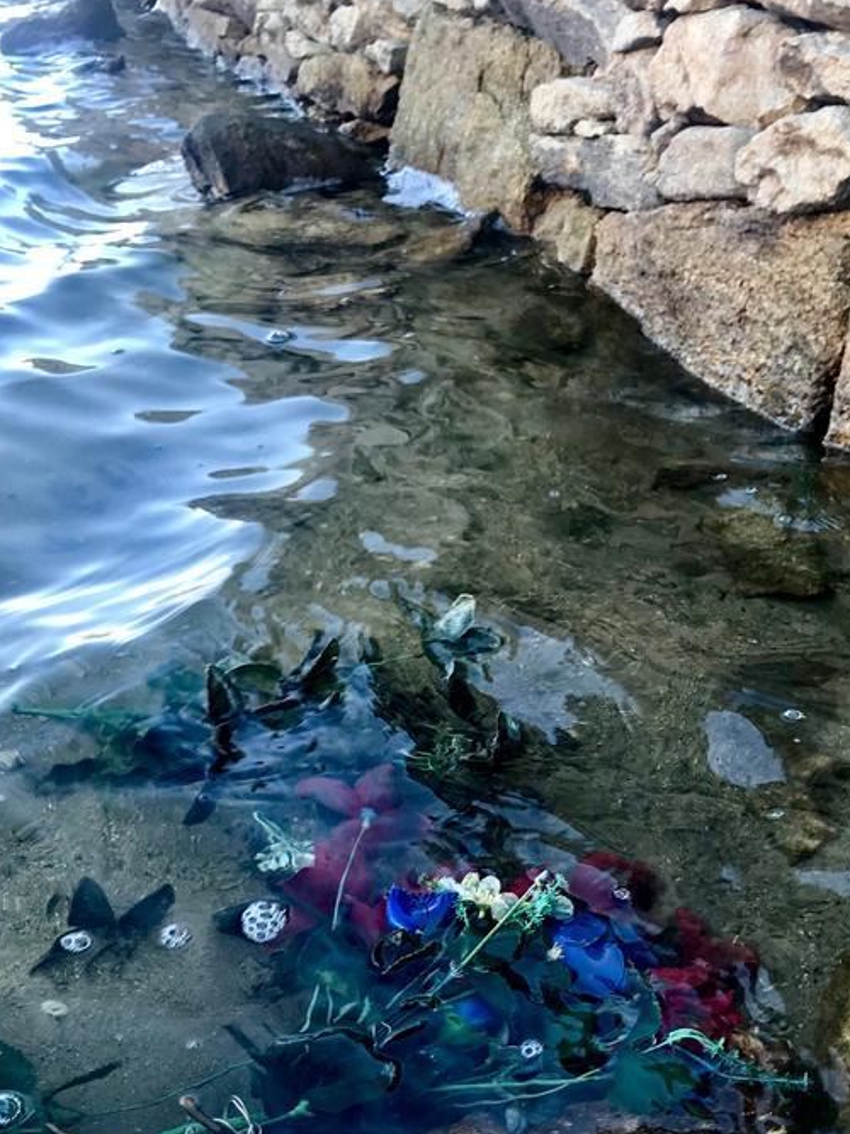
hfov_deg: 33.6
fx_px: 1408
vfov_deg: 43.6
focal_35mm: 43
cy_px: 690
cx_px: 447
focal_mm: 3.99
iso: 20
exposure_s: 1/90
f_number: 1.8
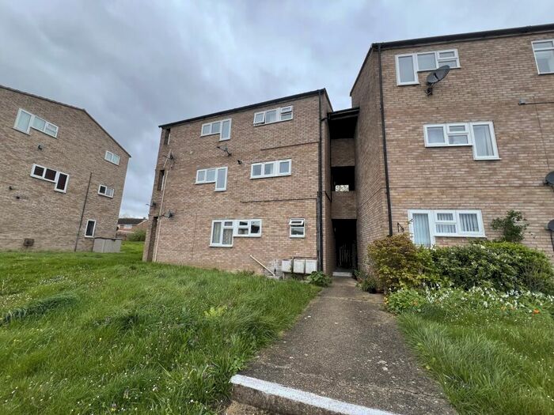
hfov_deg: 106.2
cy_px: 208
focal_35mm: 13
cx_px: 277
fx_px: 208
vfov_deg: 89.9
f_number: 1.8
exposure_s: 1/288
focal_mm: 1.57
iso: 32
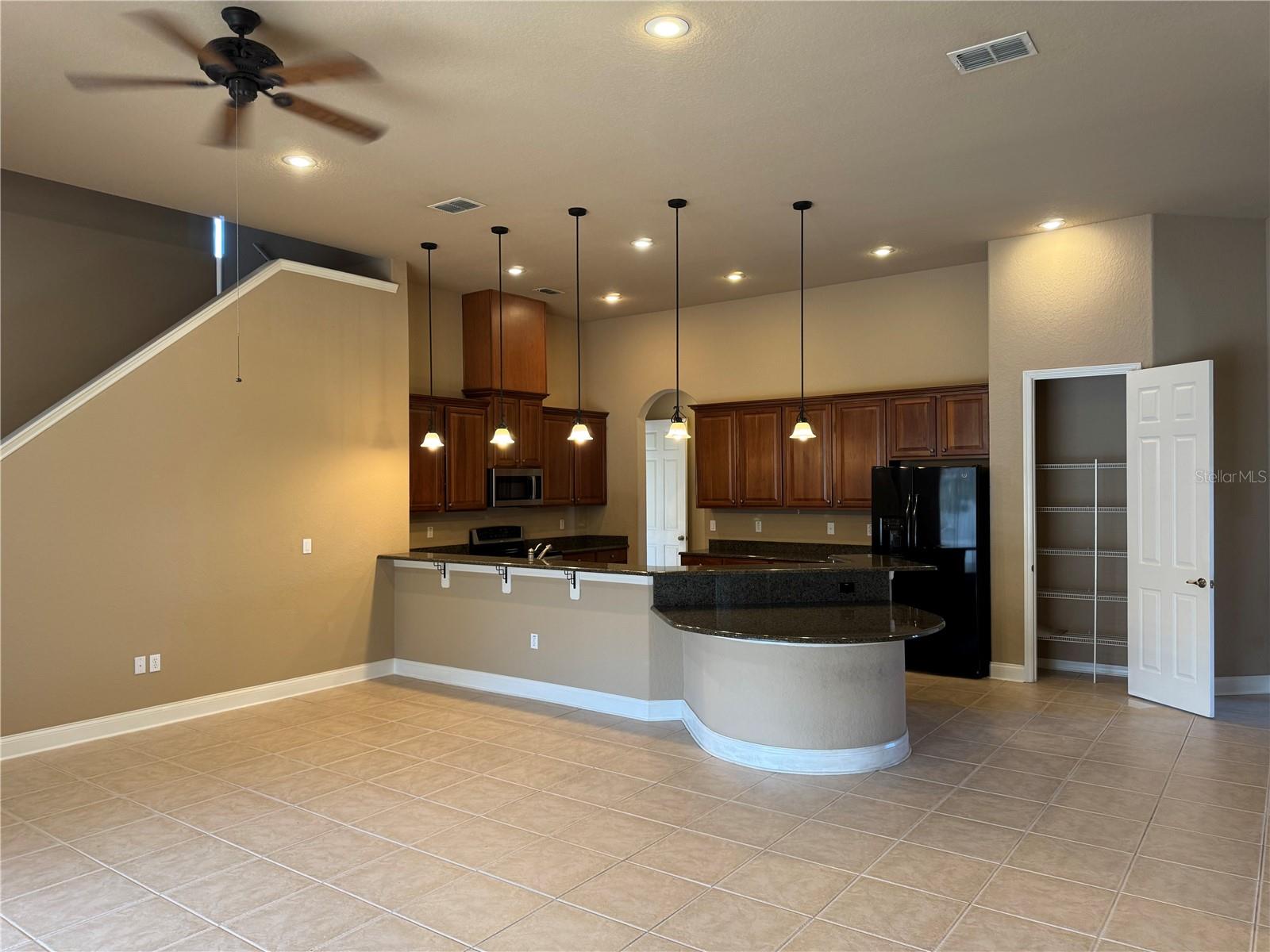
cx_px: 635
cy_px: 476
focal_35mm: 24
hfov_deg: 71.6
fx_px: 881
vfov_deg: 56.8
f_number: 1.78
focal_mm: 6.76
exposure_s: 1/60
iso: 160
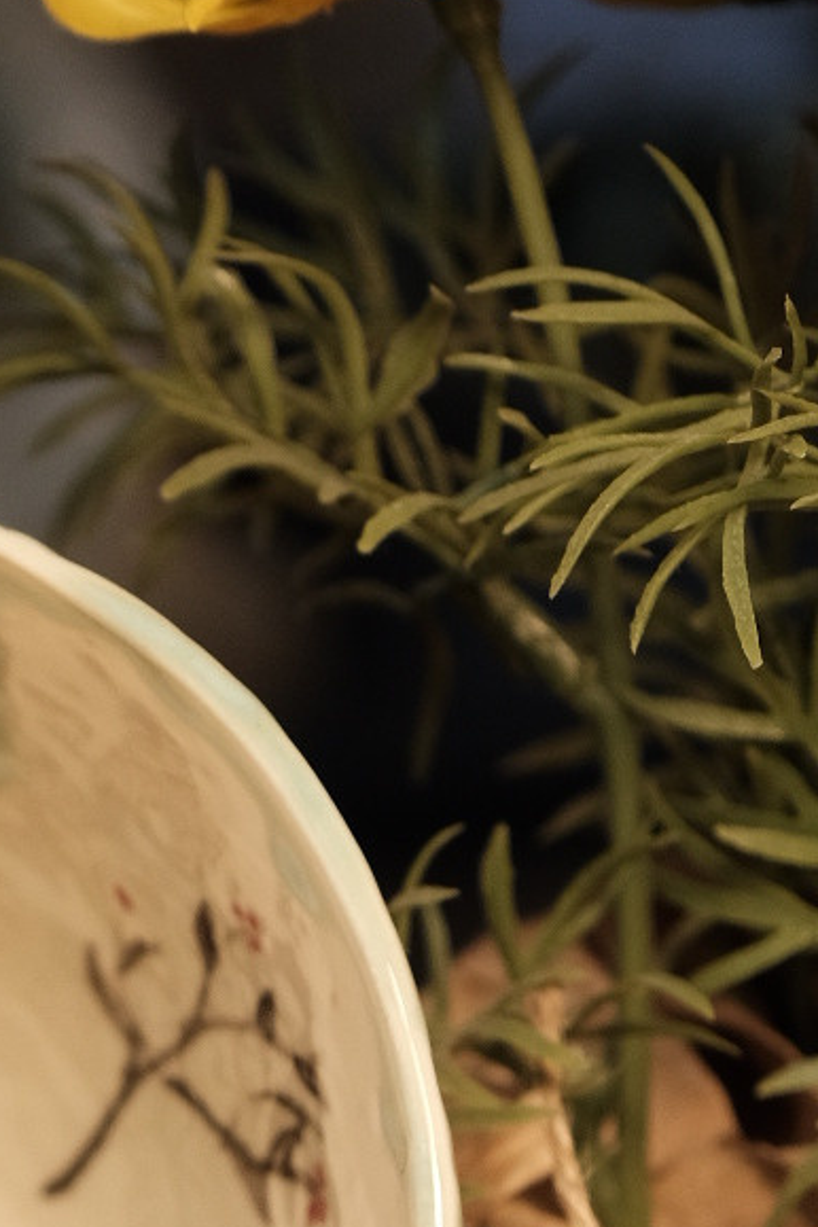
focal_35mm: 310
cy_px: 1157
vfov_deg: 6.6
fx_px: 10565
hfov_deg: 4.4
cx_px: -301
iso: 800
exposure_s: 1/125
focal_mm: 67.5
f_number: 4
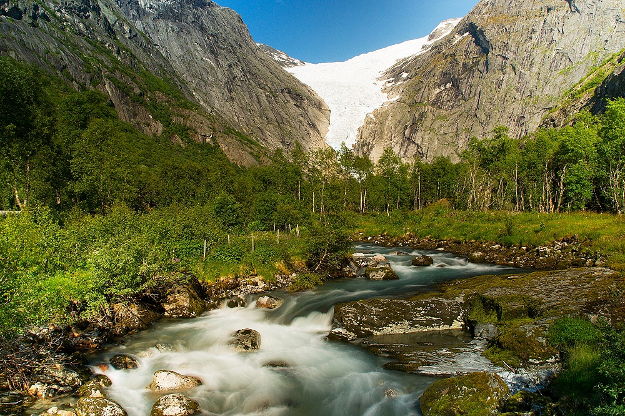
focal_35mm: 27
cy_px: 208
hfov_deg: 67.4
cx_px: 312
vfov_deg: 47.9
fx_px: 468
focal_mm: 18
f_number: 13
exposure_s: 1.3
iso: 200
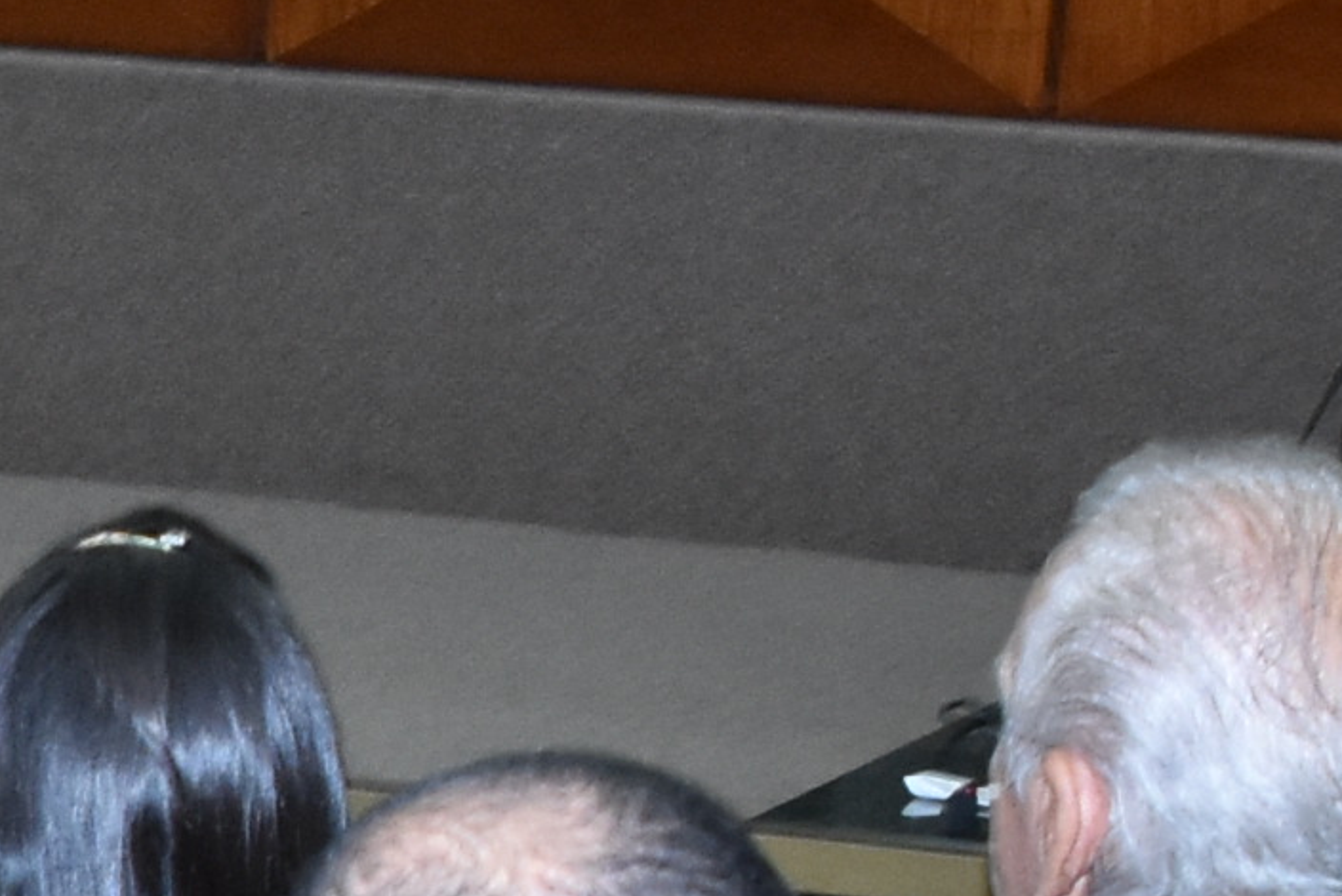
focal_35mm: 230
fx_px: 8577
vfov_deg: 5.9
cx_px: -915
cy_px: 1456
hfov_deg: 8.7
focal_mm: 24
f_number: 6.3
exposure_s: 1/125
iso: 1250
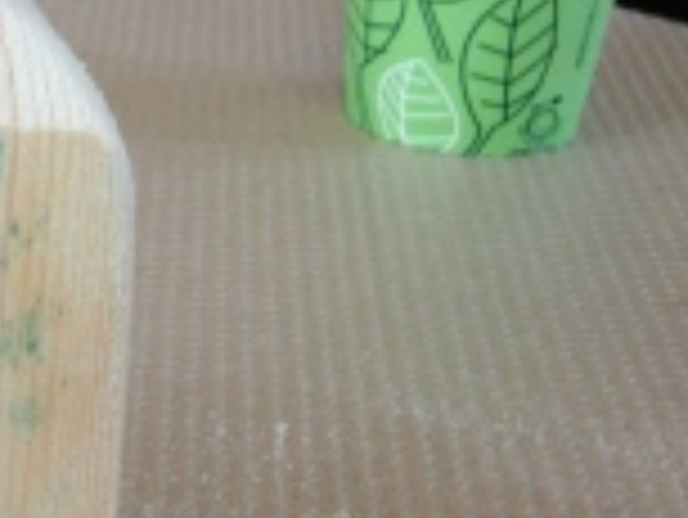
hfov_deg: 16.5
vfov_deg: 13.7
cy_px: 218
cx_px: -355
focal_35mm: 108
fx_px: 2148
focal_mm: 4.13
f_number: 2.4
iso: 50
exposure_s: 1/60
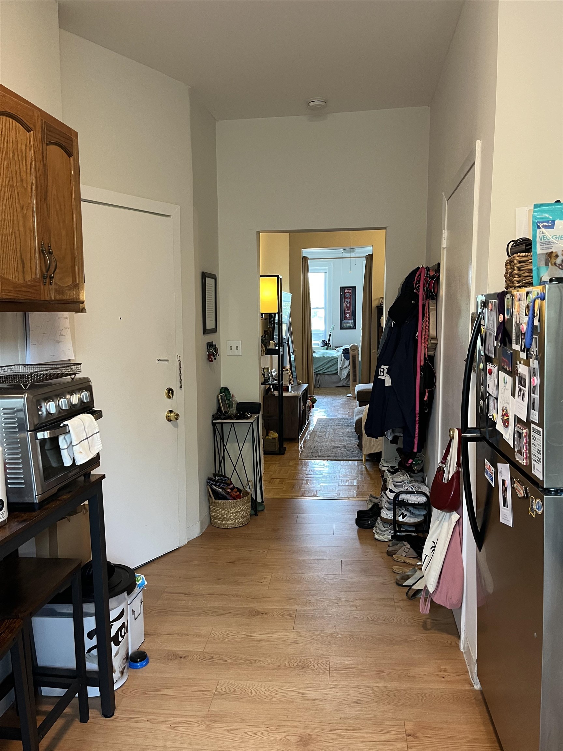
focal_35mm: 26
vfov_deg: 67.3
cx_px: 282
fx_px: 564
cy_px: 376
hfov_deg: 53.1
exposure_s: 1/60
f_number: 1.6
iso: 250
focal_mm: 5.1
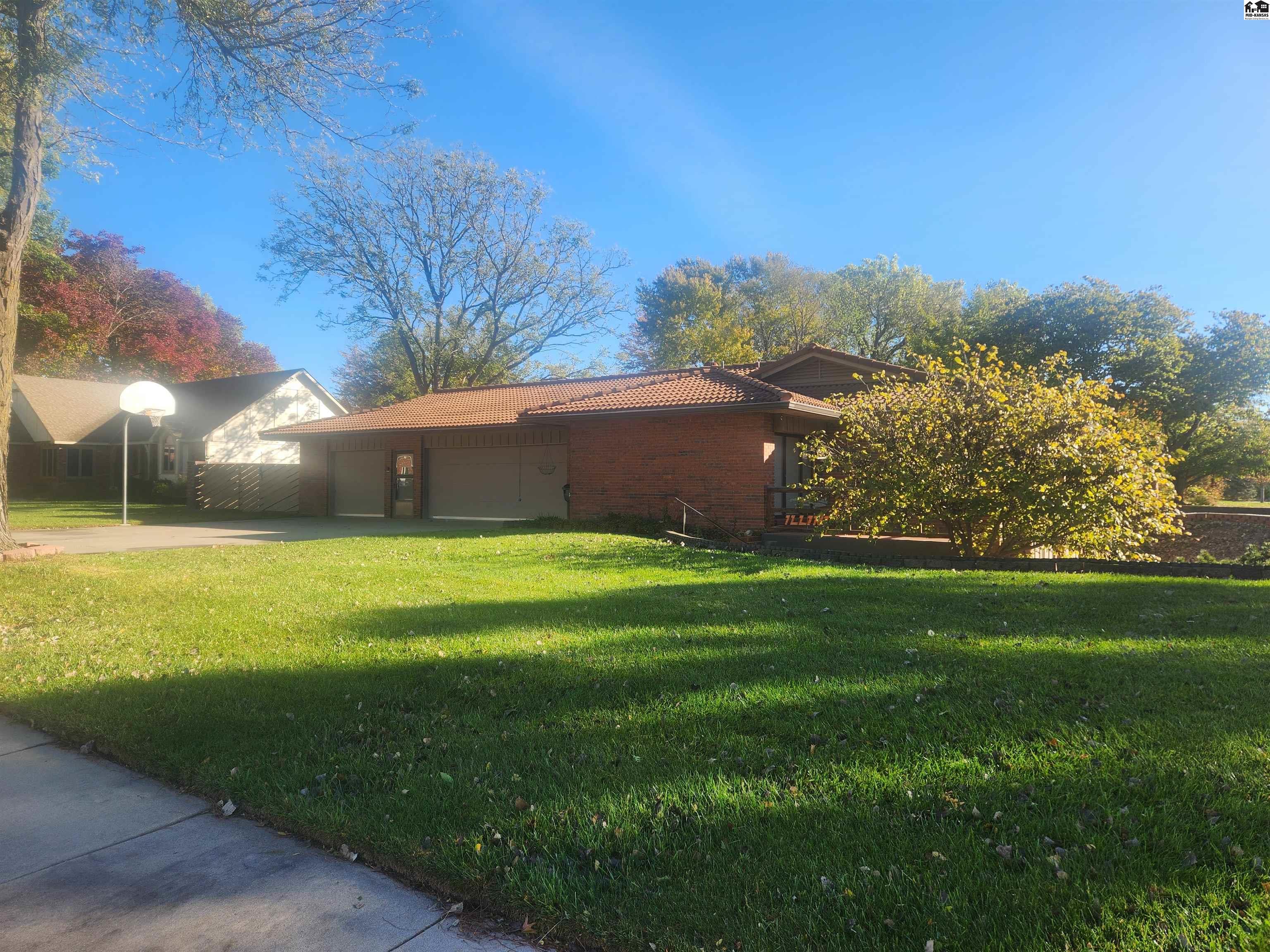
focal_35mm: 23
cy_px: 476
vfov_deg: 58.9
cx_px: 635
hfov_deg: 73.9
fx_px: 844
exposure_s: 1/601
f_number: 1.8
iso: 20
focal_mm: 5.4
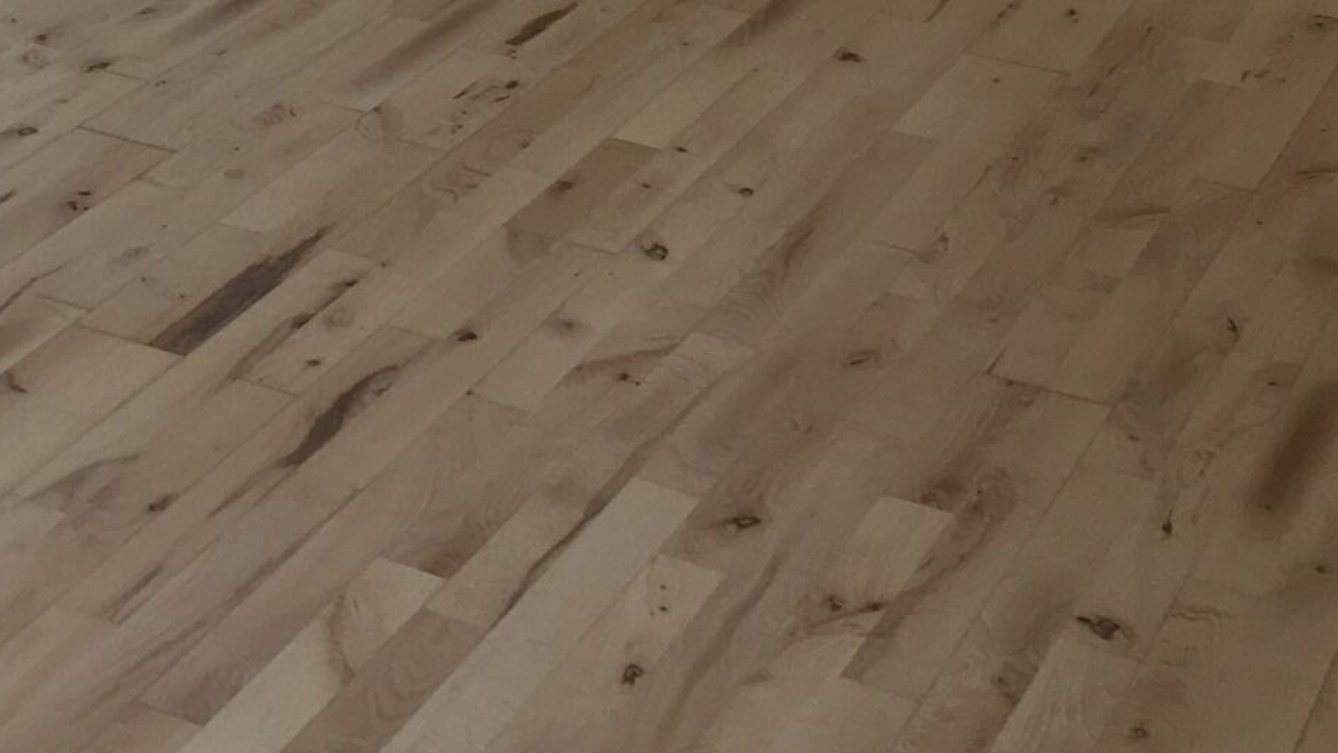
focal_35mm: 86
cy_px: -114
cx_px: 10
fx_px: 3051
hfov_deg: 23.7
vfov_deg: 13.7
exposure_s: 1/50
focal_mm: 4.15
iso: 32
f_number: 2.2
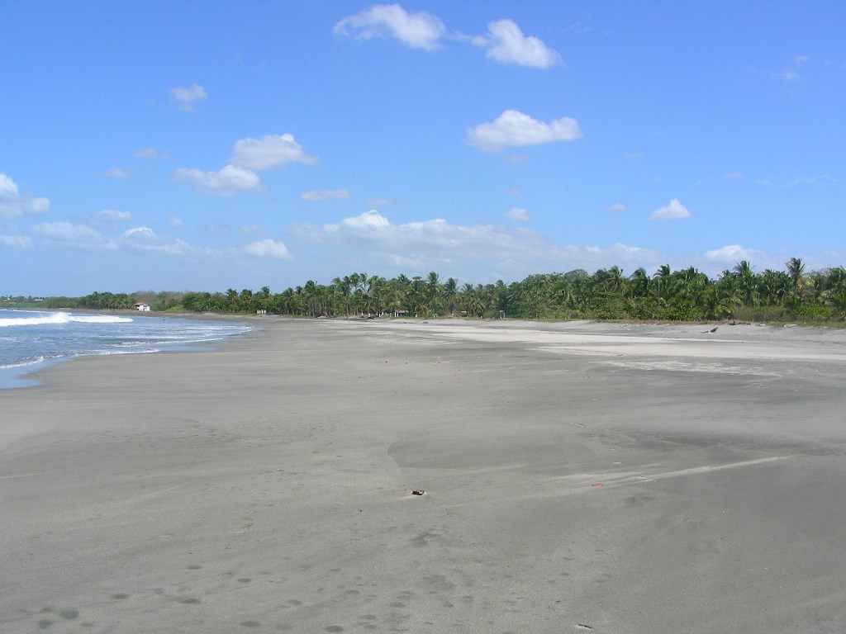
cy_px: 317
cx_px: 423
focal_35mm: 38
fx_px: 929
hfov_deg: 49.0
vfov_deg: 37.7
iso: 50
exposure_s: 1/494
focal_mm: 6.3
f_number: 5.6
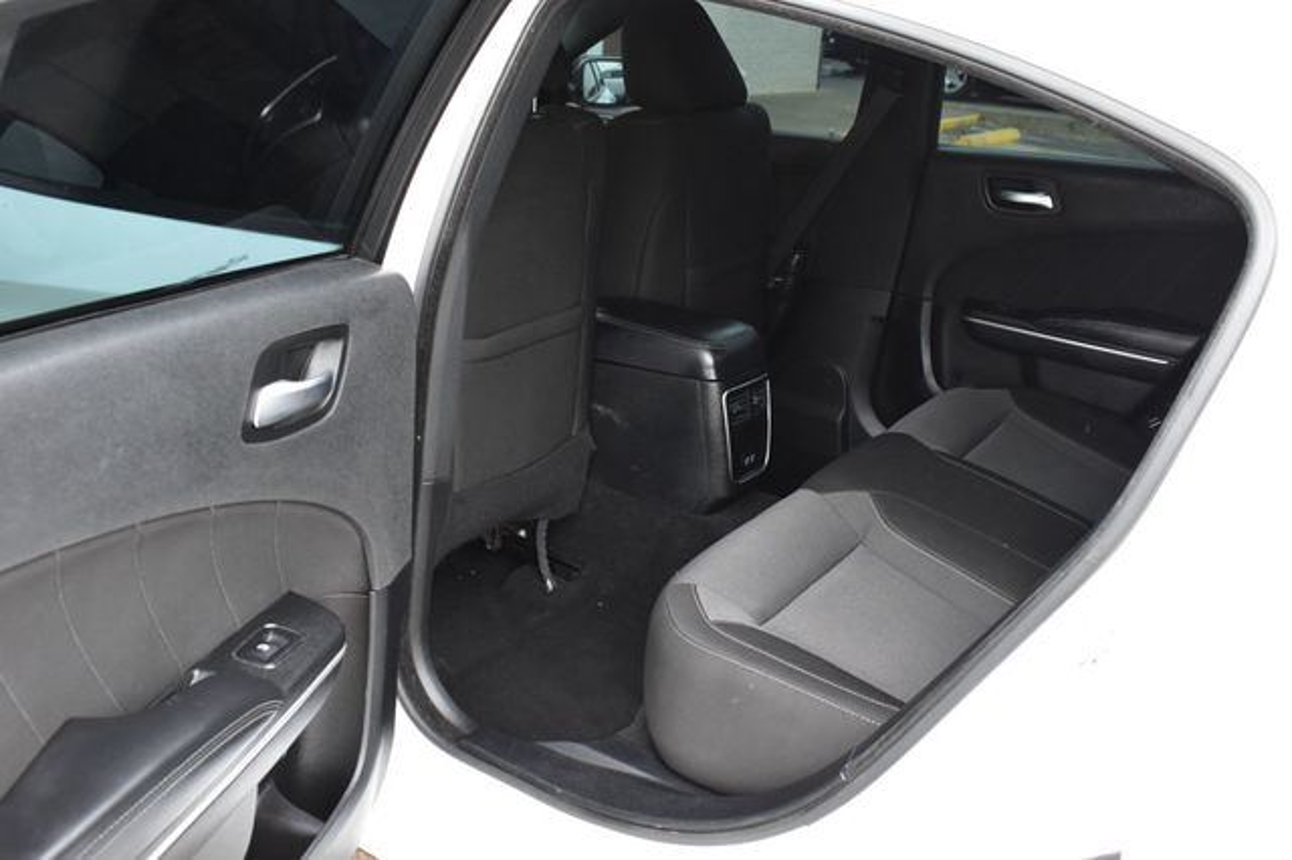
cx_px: 646
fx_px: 1184
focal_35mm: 33
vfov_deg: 39.9
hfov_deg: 57.2
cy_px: 430
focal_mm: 22
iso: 1400
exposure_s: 1/15
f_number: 6.3
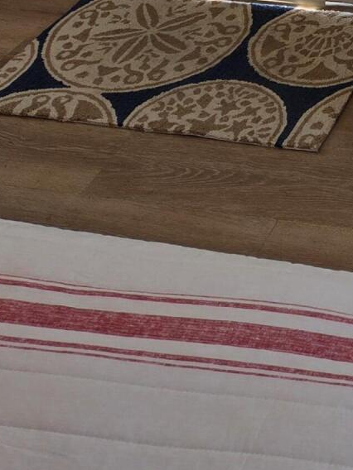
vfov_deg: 19.3
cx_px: 556
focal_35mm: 81
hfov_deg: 16.3
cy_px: -335
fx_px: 1101
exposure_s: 1/120
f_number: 1.8
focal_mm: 5.4
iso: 32
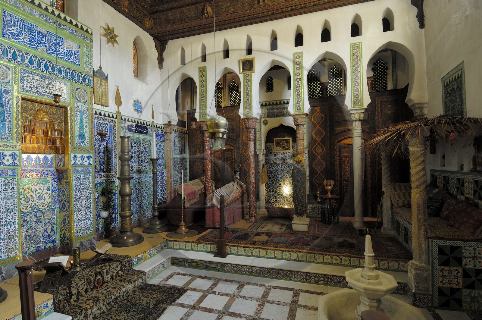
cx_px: 241
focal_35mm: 18
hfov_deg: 90.1
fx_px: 241
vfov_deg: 67.2
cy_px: 160
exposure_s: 1
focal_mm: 12
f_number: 8
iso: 100
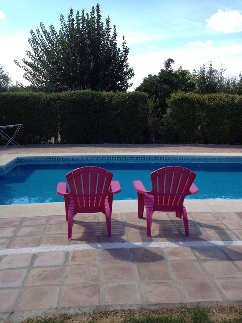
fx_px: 326
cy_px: 162
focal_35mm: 35
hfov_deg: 40.7
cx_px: 121
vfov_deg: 52.6
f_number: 2.4
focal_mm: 4.28
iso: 50
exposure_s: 1/708
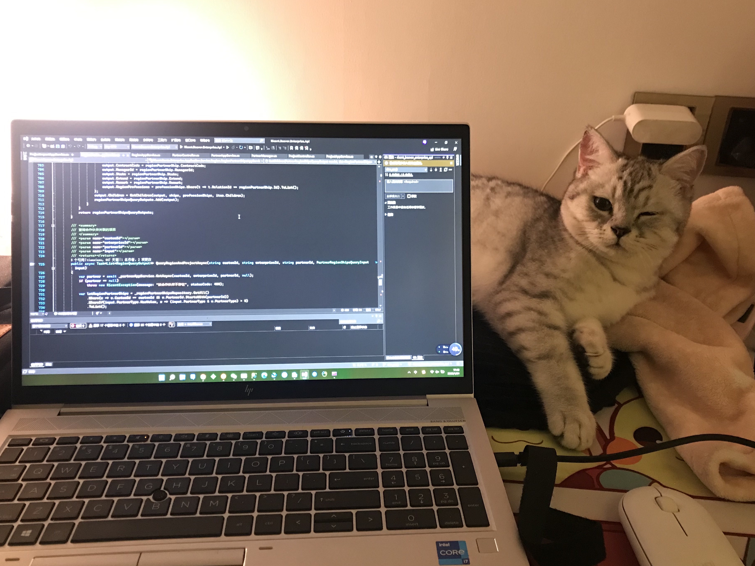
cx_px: 382
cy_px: 296
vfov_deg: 45.4
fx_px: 676
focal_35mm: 31
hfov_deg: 58.4
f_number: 1.8
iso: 100
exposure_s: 1/8
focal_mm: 3.99
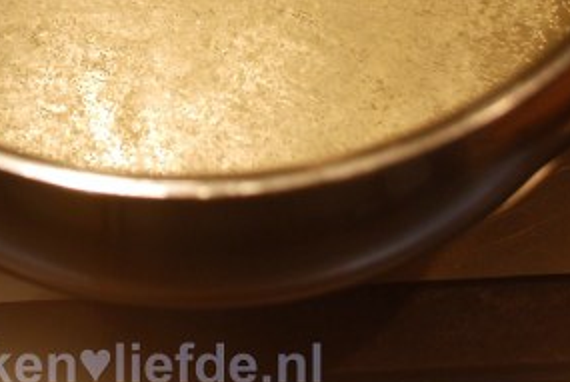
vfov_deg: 10.3
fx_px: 2068
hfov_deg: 15.6
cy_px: -140
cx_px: 100
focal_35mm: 130
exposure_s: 1/30
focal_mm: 31
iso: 200
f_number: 4.2
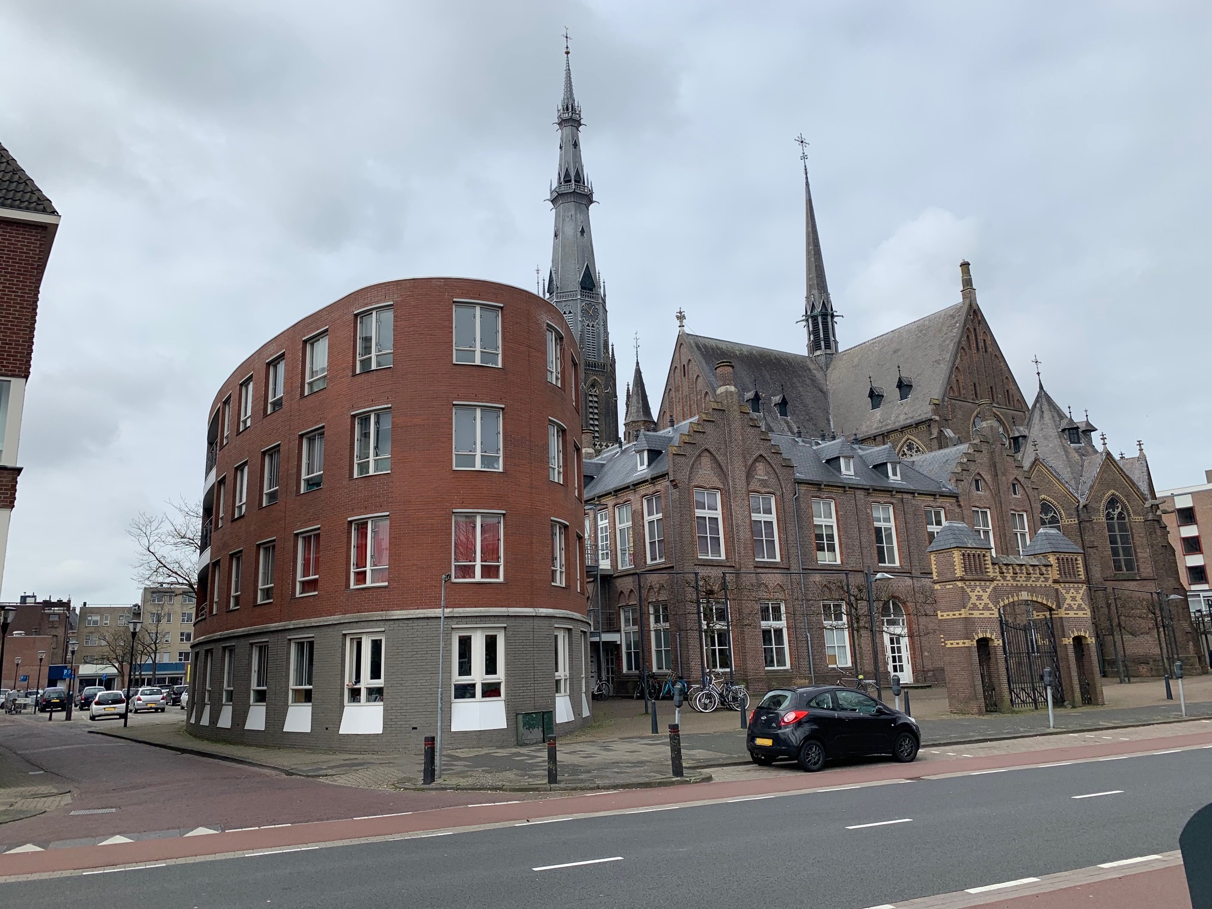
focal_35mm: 26
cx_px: 606
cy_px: 454
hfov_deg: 67.3
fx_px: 910
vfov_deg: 53.1
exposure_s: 1/2755
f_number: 1.8
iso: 25
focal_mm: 4.25
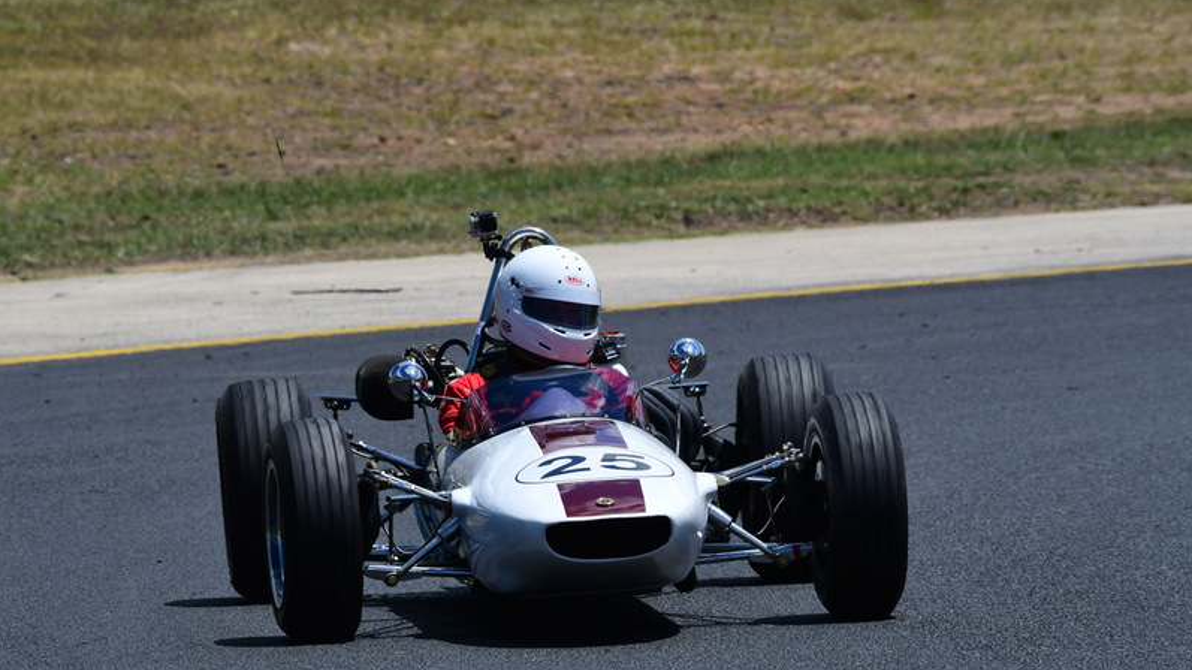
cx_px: 597
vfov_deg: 1.9
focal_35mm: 631
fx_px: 19941
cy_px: 366
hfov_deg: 3.4
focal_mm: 400
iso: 320
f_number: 13
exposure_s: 1/640
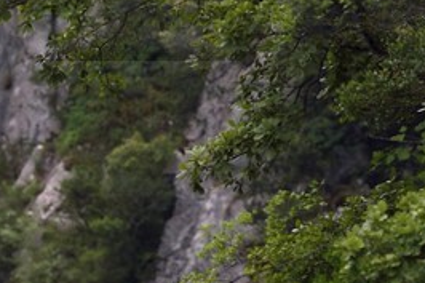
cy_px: -198
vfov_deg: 1.1
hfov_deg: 1.7
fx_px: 14181
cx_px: 61
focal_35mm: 1202
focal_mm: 200
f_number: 5
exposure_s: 1/500
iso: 200
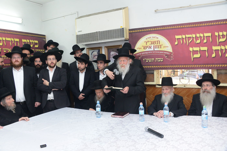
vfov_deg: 46.4
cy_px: 76
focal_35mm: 28
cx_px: 114
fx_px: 177
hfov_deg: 65.5
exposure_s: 1/100
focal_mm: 28
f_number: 6.3
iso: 2500
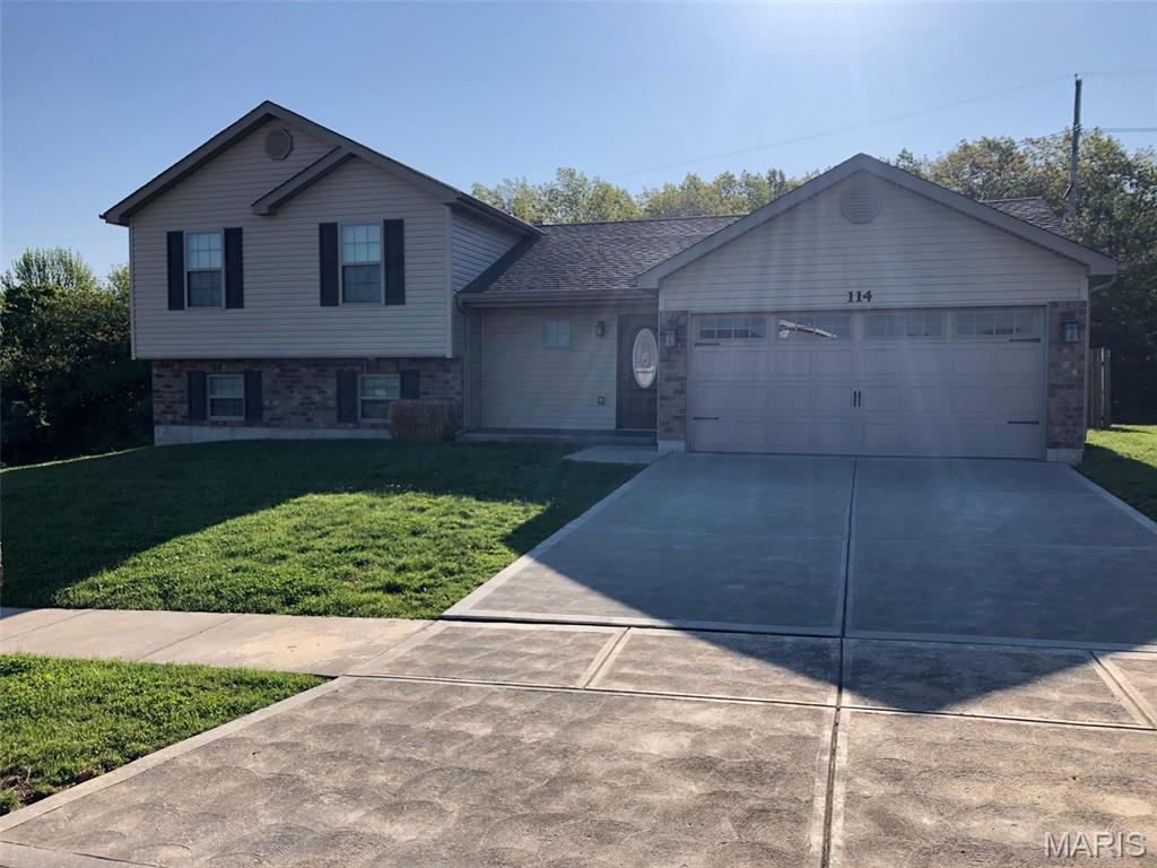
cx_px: 578
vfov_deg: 49.7
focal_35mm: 28
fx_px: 936
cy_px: 434
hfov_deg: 63.4
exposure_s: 1/1091
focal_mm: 3.99
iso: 20
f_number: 1.8
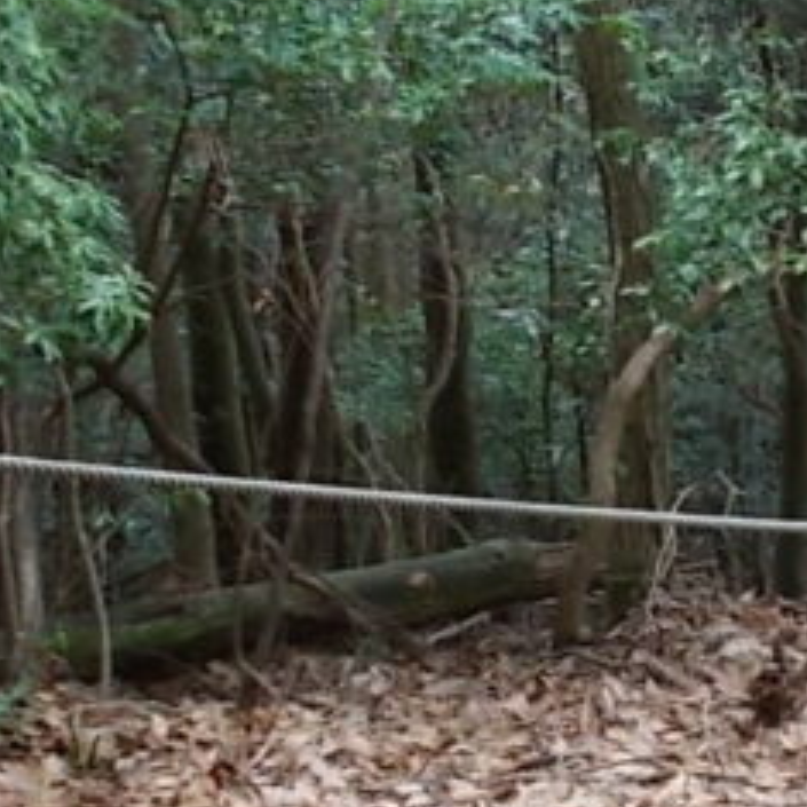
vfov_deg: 17.4
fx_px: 2638
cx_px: 838
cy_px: 440
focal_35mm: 100
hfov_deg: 17.0
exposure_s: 1/40
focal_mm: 4.6
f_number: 3.2
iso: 80
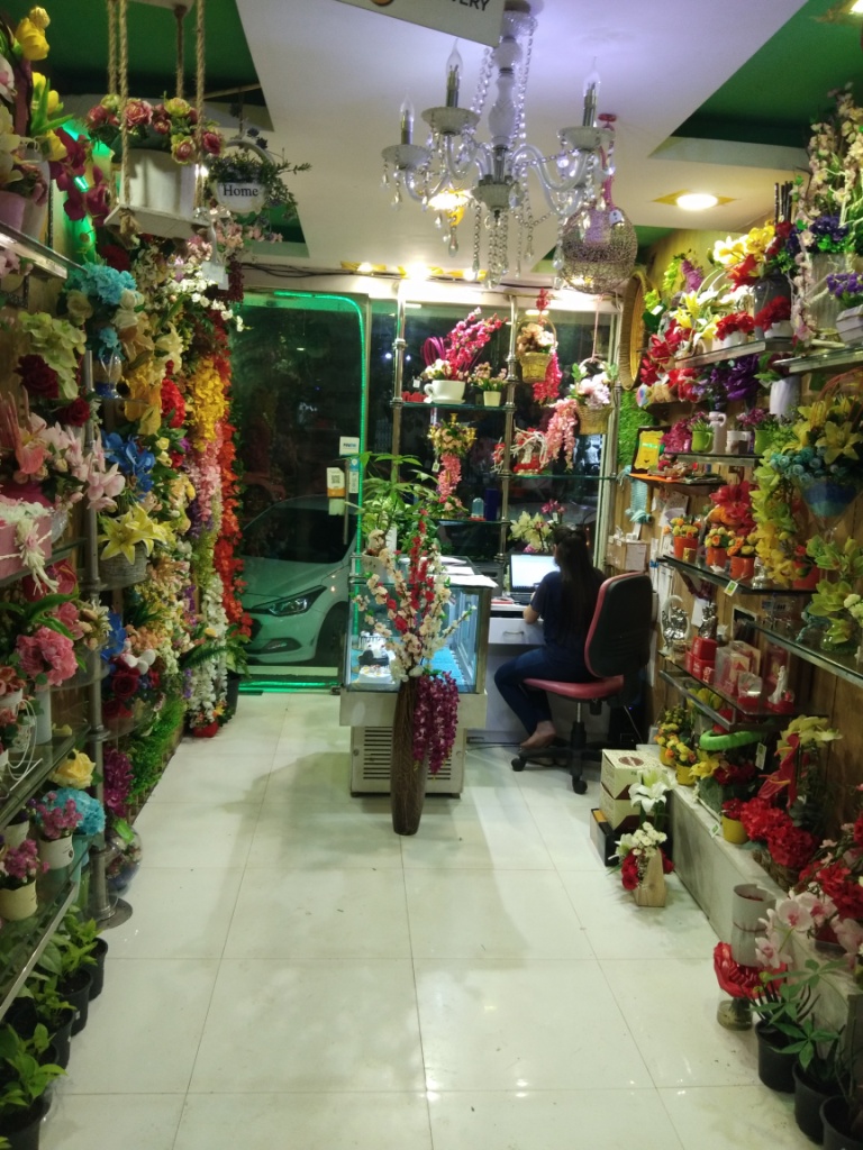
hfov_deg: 48.2
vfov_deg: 61.7
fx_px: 964
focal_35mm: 29
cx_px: 432
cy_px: 575
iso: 478
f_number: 2
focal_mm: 3.55
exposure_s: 1/33.3
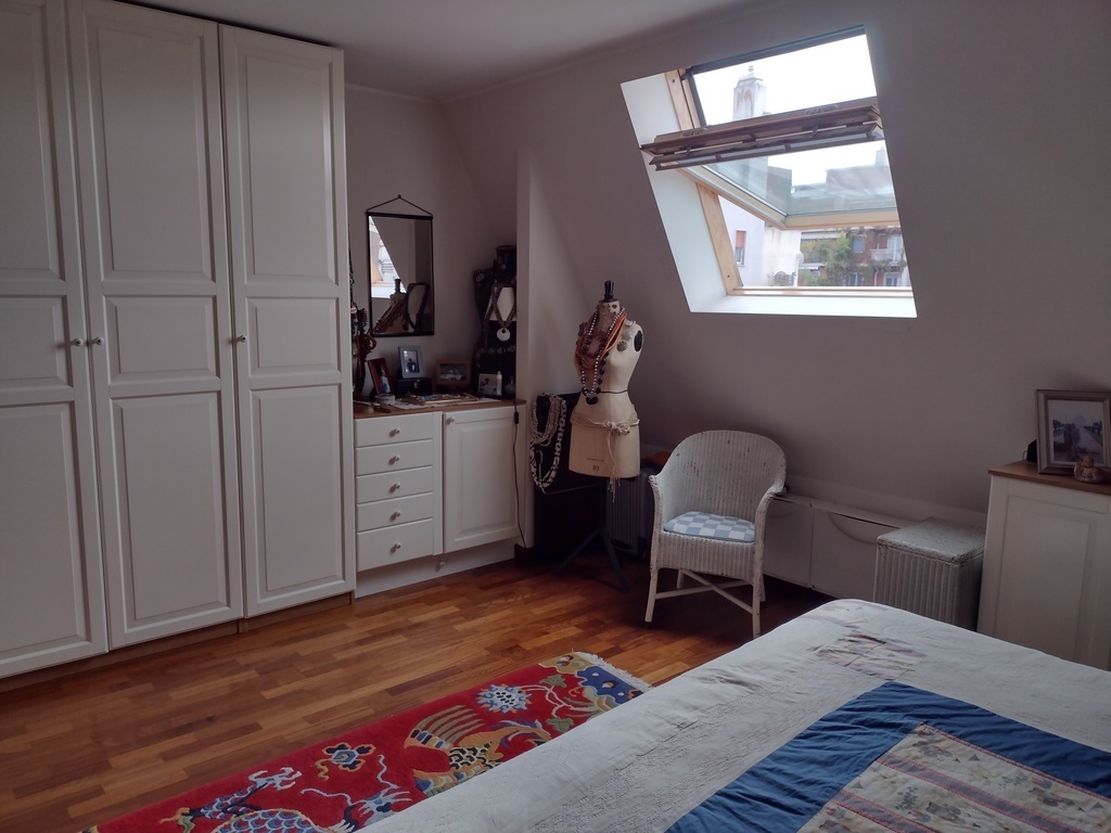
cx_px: 556
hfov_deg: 65.3
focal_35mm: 27
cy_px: 416
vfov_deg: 51.4
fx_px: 867
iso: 100
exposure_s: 1/282
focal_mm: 4.71
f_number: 1.7
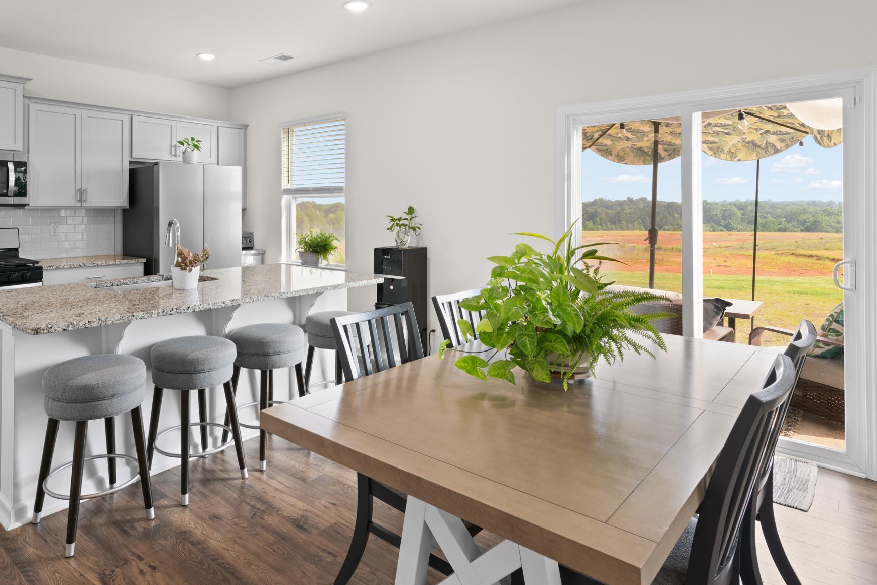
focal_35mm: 23
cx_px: 333
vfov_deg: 54.1
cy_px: 200
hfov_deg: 74.9
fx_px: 560
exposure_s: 1/13
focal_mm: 16
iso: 320
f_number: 9
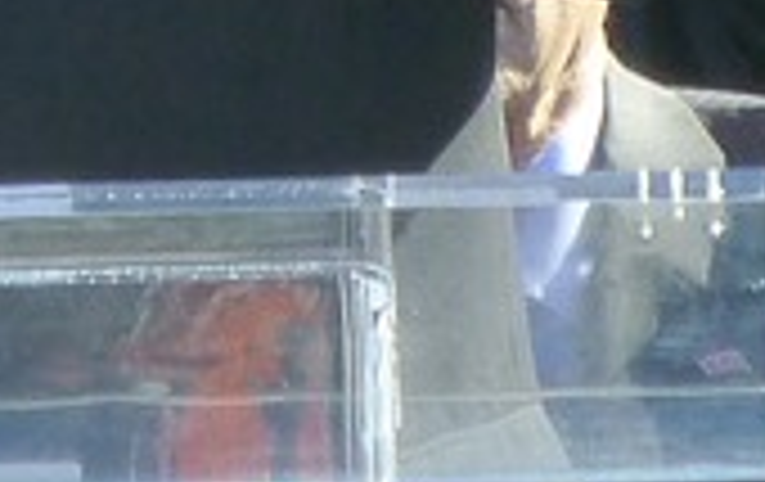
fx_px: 48068
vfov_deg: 0.6
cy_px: -590
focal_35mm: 2301
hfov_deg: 0.9
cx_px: 266
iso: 200
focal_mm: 60
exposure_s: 1/160
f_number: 5.9
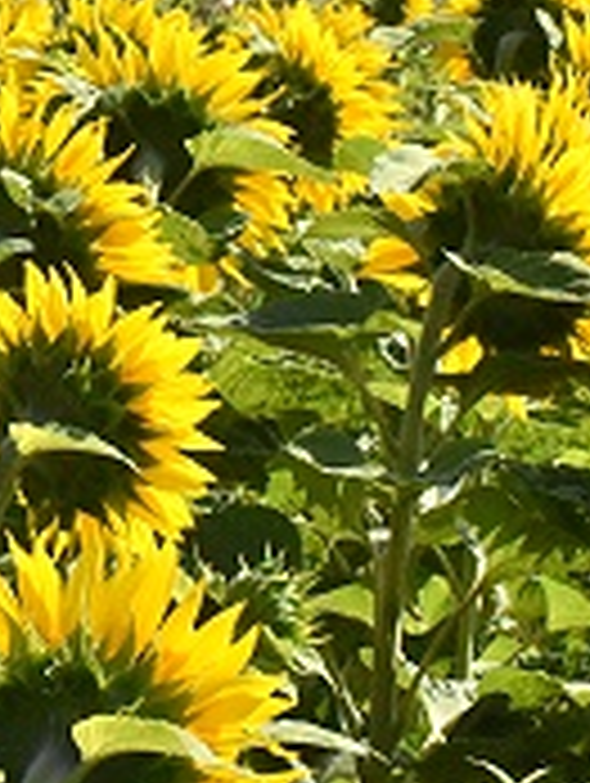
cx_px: -135
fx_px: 5849
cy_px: 202
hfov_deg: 5.7
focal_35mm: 258
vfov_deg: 7.7
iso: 3200
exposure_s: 1/5000
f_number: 16
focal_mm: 52
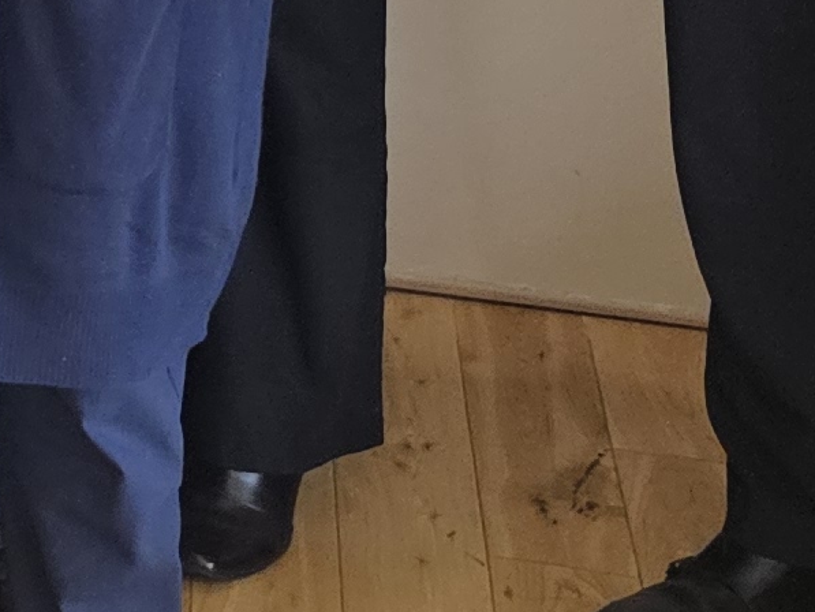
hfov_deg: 10.6
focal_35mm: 154
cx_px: -1279
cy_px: -525
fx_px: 3627
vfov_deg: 9.2
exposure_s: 1/120
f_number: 1.7
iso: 400
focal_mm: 6.3
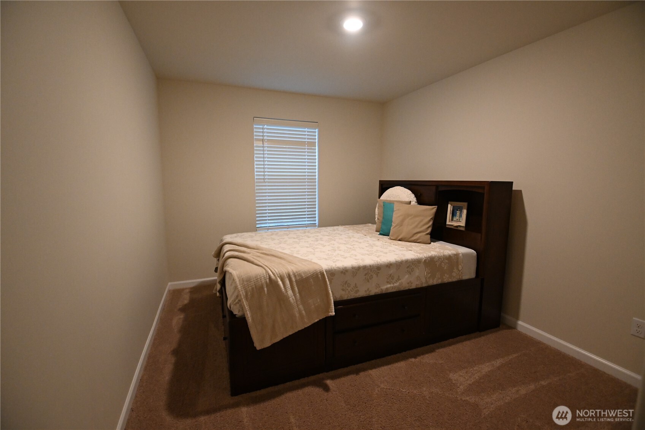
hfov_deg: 100.4
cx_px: 322
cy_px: 215
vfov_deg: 77.3
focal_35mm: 15
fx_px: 269
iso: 2500
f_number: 3.5
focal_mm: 10
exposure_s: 1/125
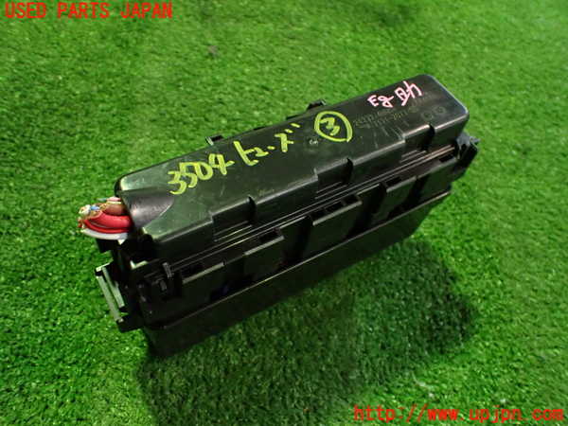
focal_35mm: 30
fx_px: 492
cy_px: 213
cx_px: 284
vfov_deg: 46.8
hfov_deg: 60.0
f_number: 2.3
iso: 800
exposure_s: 1/30
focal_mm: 5.4
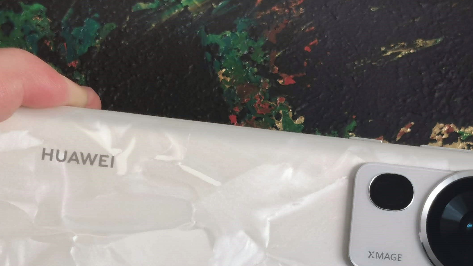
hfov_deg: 20.7
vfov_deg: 11.7
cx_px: 250
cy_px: 245
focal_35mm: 103
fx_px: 1292
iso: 64
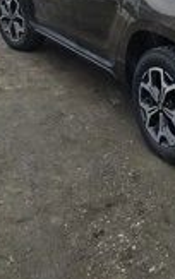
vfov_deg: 32.0
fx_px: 457
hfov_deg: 19.7
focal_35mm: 60
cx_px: 235
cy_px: 17
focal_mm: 6.3
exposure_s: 1/182
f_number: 1.7
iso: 16
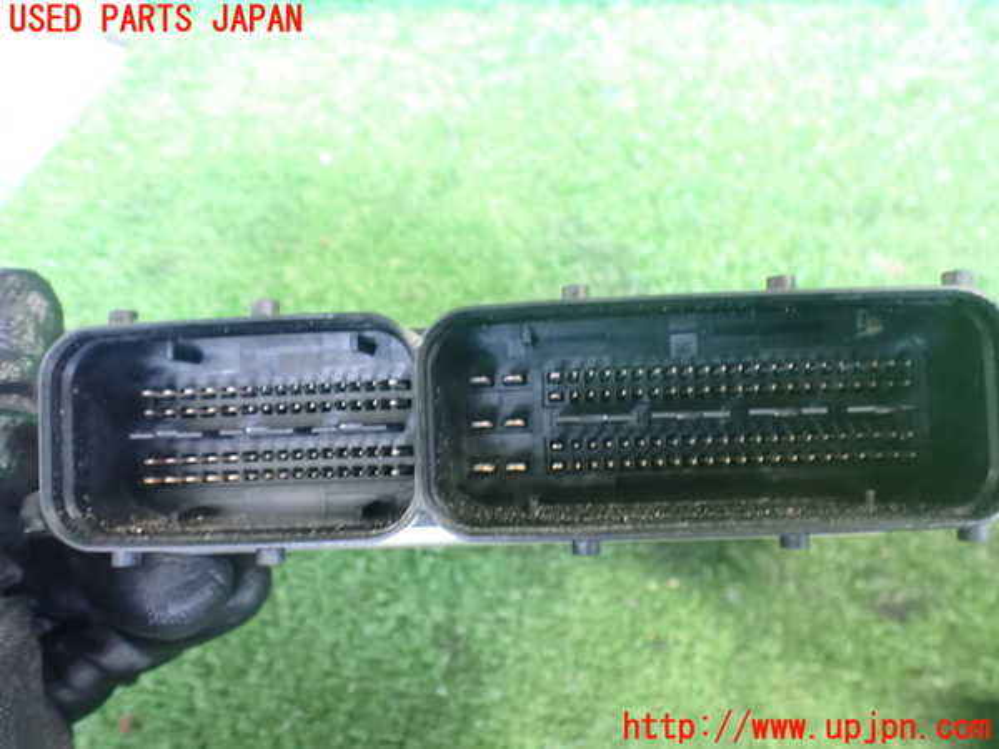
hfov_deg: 60.0
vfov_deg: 46.8
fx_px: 866
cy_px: 374
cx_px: 500
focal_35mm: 30
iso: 1600
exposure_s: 1/30
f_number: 2.3
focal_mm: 5.4
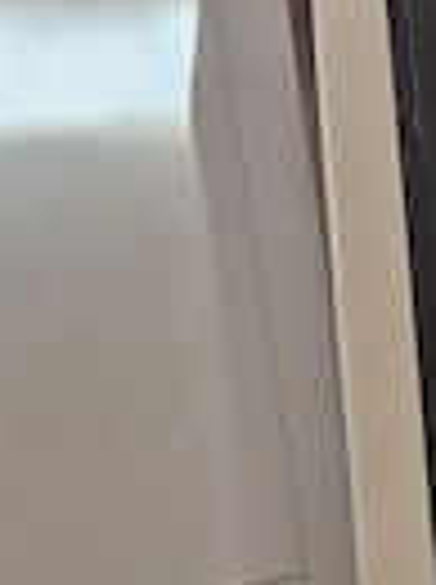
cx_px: 521
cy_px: 198
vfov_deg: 27.3
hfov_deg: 19.5
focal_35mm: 71
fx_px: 1196
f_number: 1.8
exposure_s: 1/182
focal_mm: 5.4
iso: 200
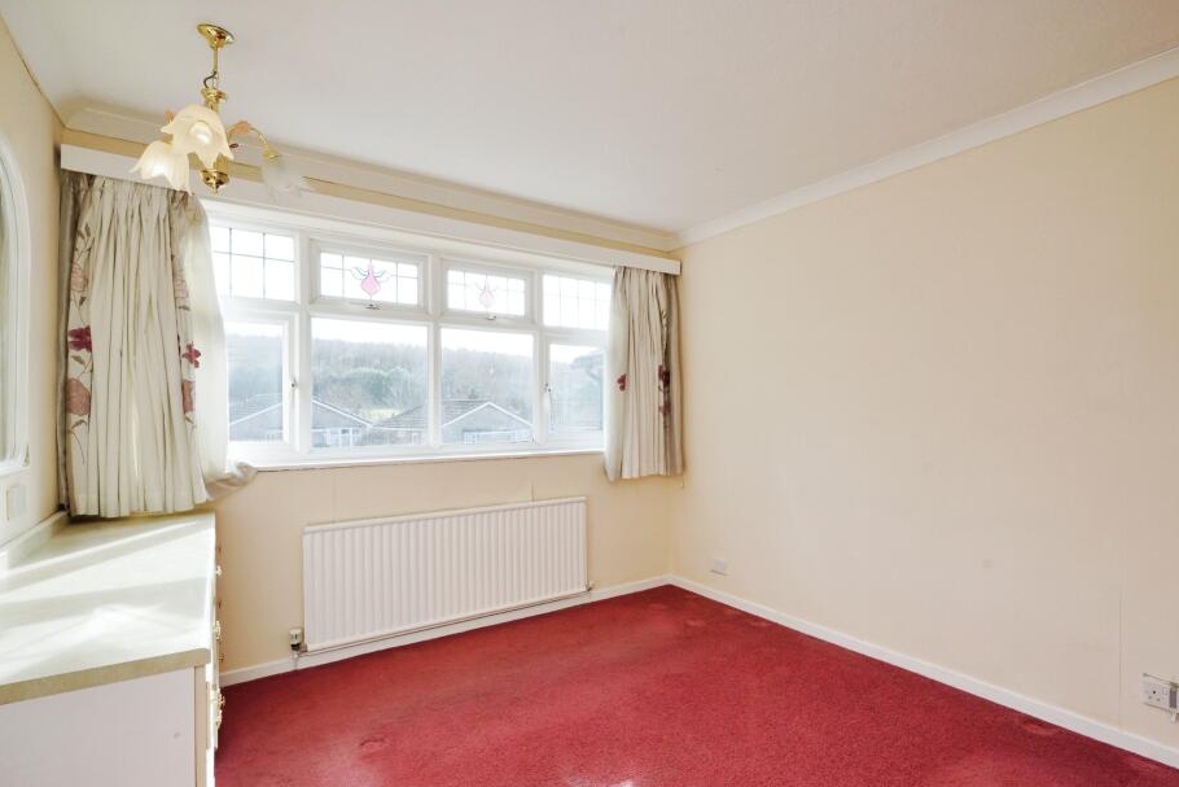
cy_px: 431
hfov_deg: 89.6
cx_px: 662
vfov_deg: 67.3
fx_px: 590
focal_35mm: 18
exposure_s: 1/250
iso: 1000
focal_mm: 16
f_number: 10
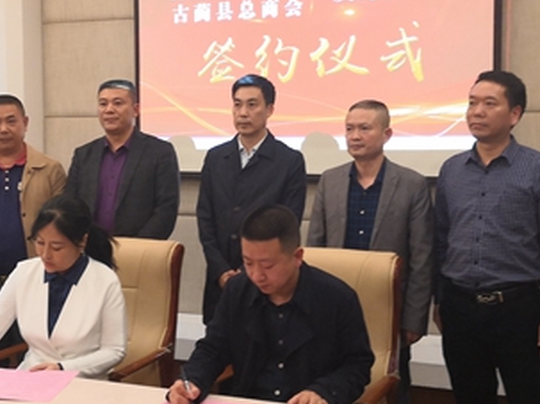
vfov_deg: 26.5
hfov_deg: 34.8
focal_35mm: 55
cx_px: 217
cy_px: 167
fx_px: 858
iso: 250
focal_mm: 4.75
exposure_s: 1/30
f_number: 1.8
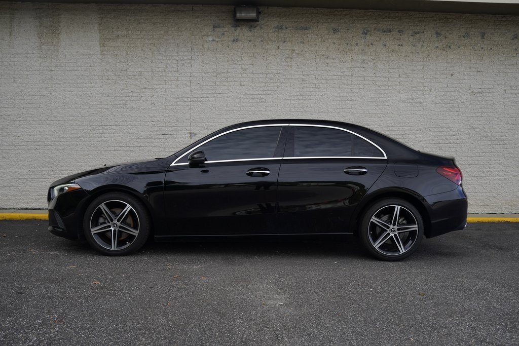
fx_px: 497
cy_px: 173
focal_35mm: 34
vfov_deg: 38.4
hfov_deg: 55.1
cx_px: 260
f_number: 5
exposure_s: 1/125
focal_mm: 23
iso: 100
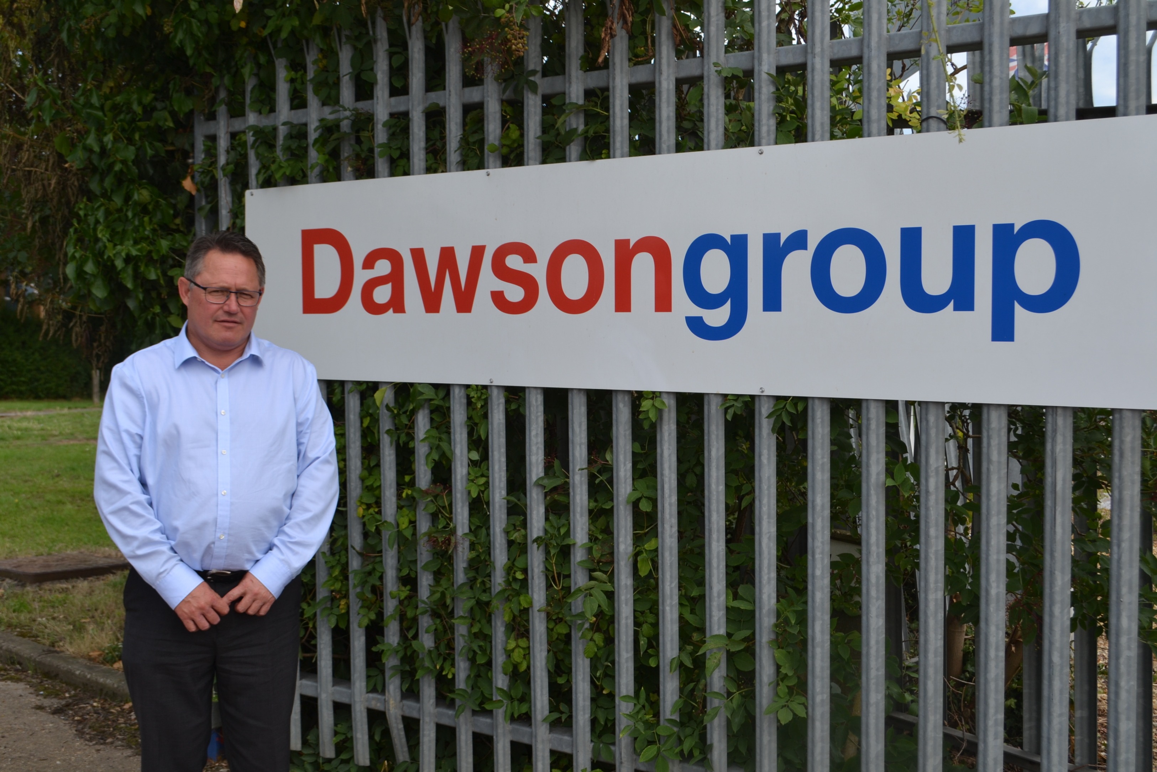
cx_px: 578
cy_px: 386
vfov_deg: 30.8
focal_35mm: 44
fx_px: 1398
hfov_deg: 45.0
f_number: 8
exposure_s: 1/250
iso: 100
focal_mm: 29
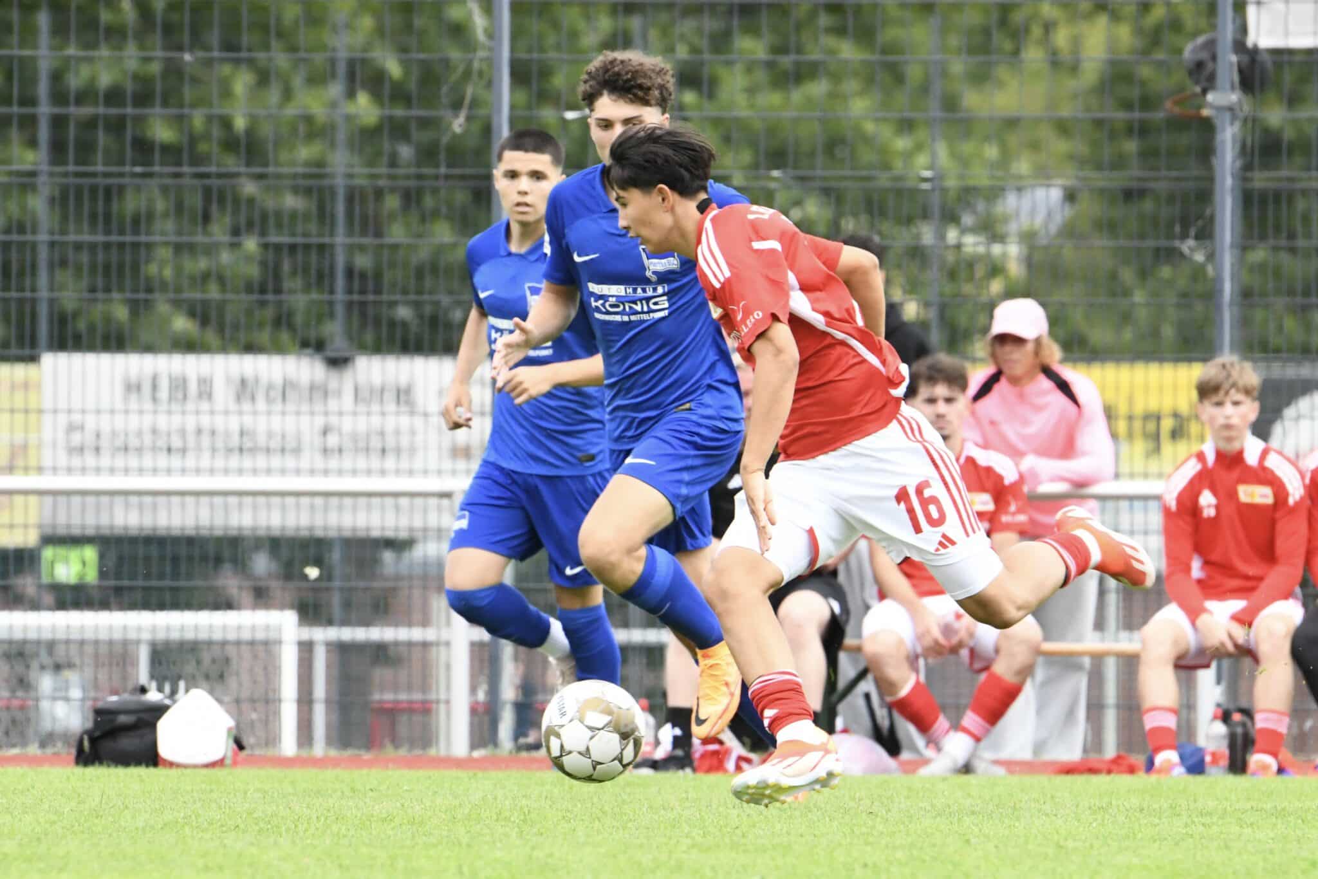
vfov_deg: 3.4
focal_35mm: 400
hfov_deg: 5.2
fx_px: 14645
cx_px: 659
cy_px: 440
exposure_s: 1/1600
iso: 4000
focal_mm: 400
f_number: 10
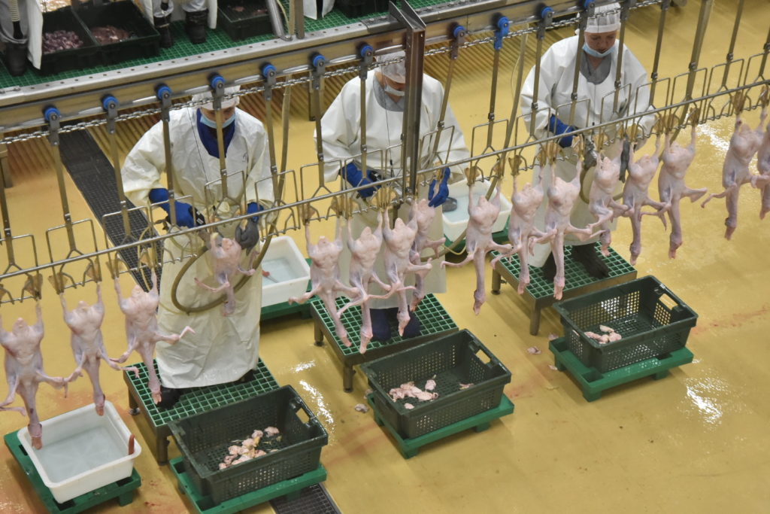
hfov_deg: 32.4
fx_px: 1326
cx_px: 385
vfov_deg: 21.9
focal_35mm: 62
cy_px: 257
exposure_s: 1/100
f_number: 14
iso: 6400
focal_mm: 62
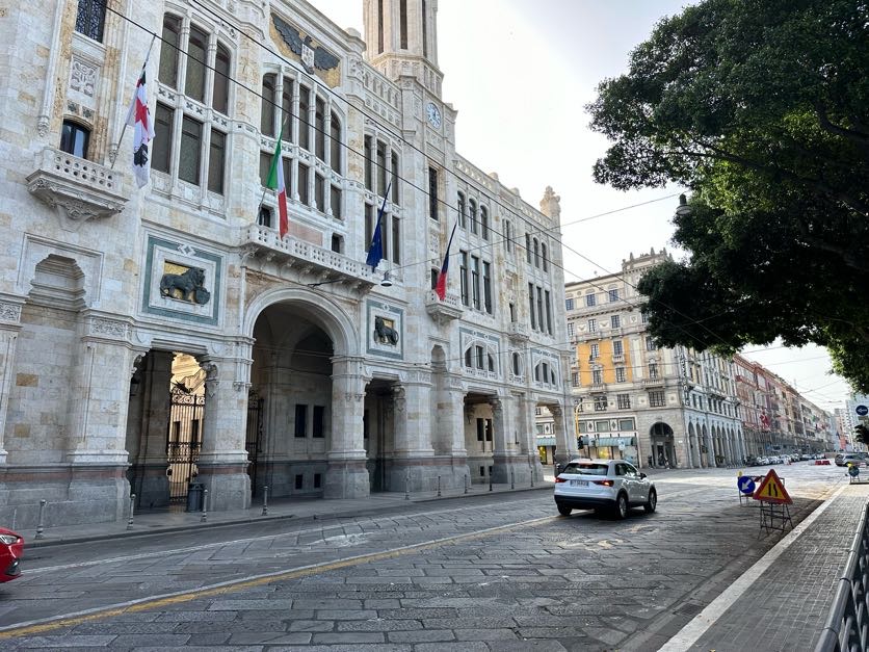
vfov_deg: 56.8
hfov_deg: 71.6
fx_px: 602
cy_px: 326
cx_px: 434
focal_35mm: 24
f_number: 1.78
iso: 80
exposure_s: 1/1227
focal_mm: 6.86
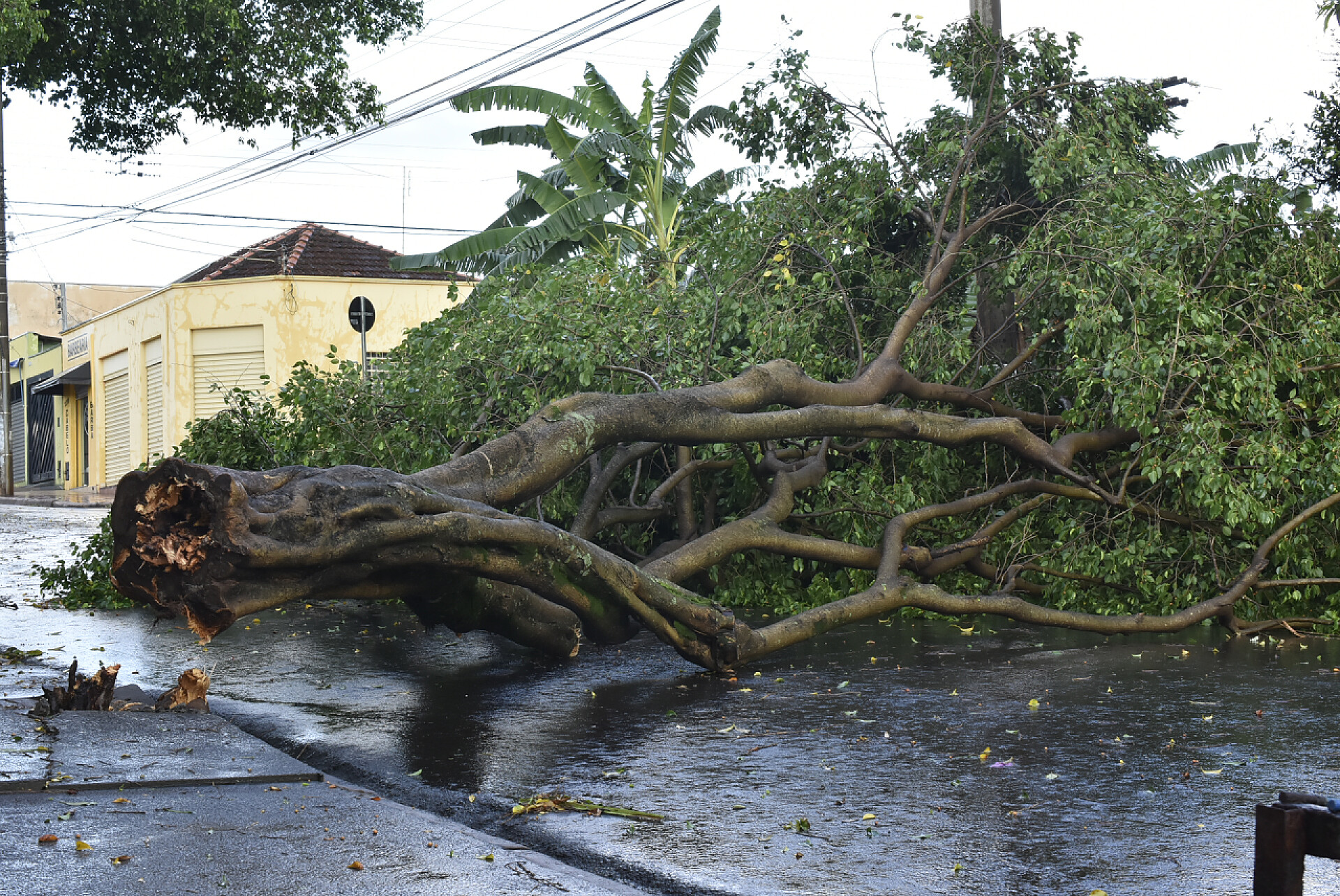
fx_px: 2235
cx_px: 670
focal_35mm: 60
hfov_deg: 33.4
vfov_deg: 22.7
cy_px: 448
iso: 640
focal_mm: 40
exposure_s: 1/40
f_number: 11
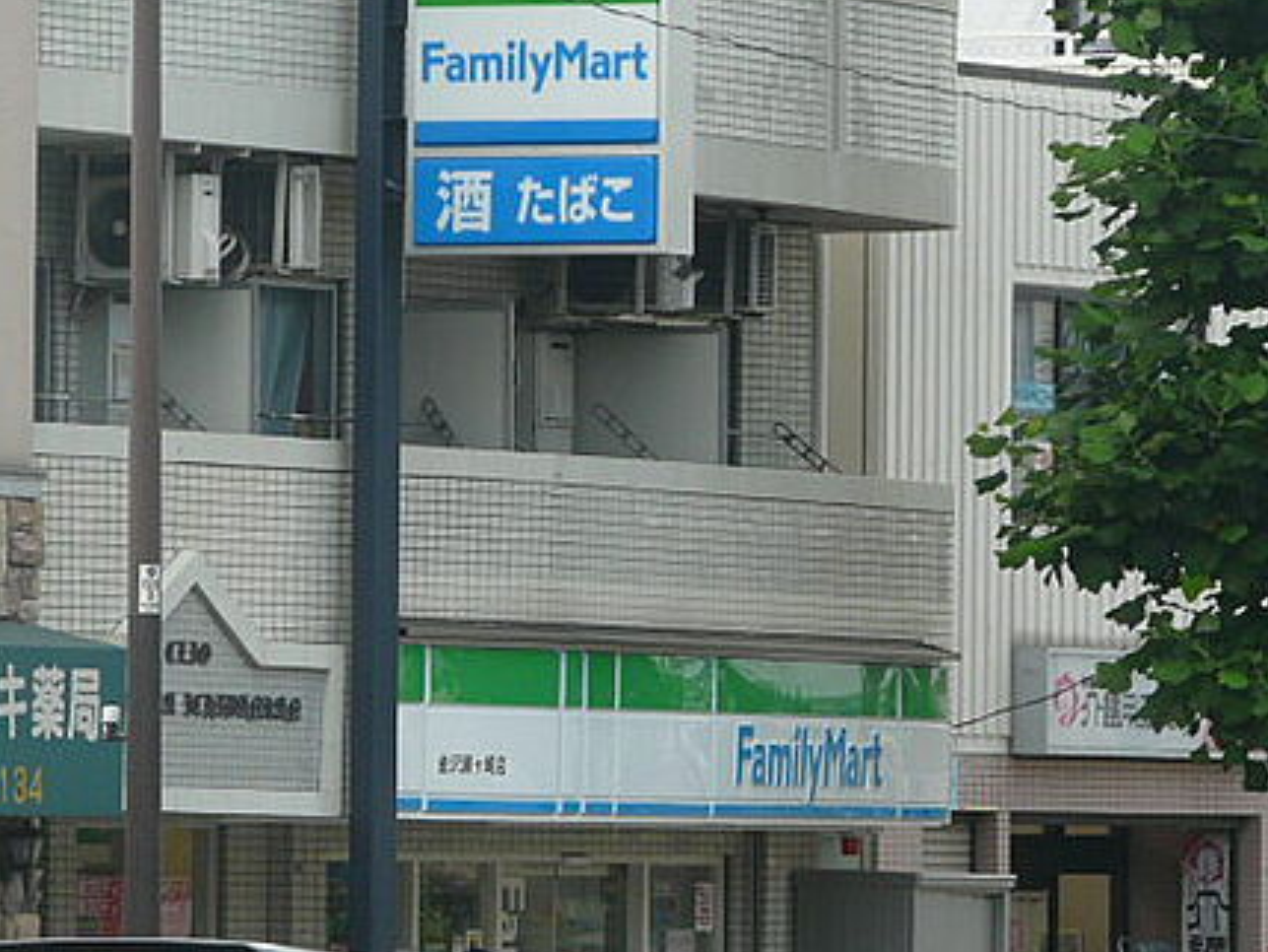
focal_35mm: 382
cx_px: 455
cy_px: 600
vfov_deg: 3.9
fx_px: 13997
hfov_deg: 5.2
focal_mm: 28.1
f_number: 4
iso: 100
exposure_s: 1/160
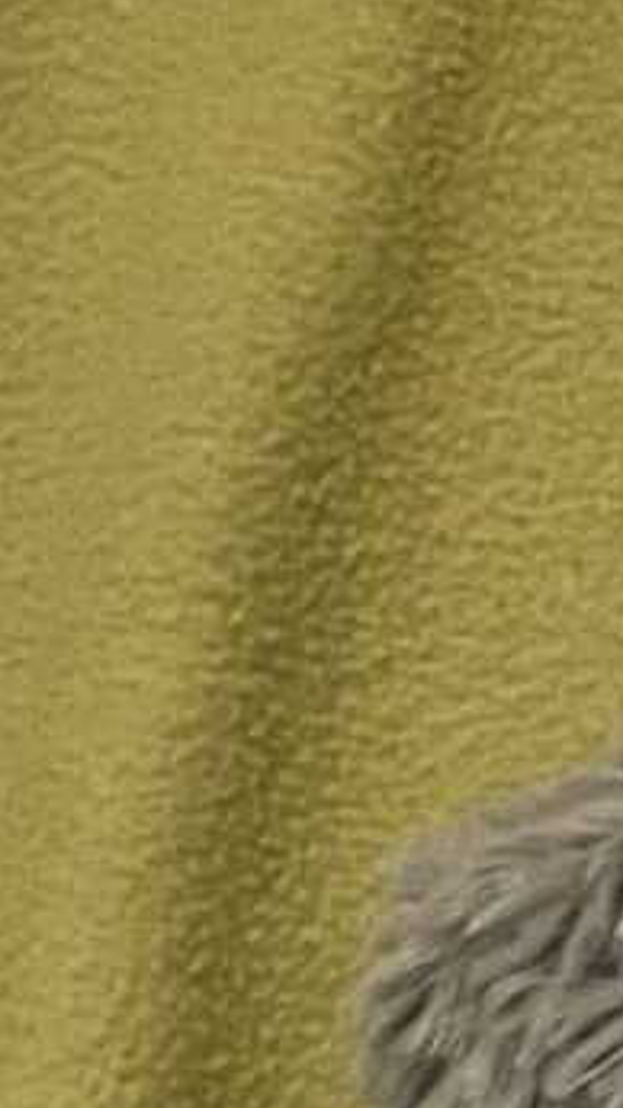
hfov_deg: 4.9
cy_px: 1352
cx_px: 2900
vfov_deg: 10.1
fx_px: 6169
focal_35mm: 210
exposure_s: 1/33
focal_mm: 5.1
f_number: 1.6
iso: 640
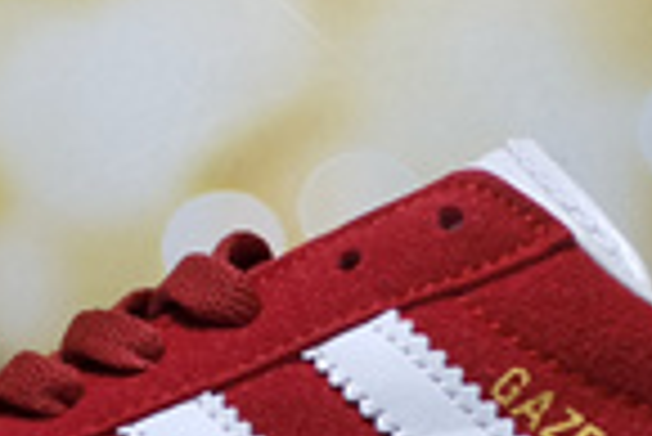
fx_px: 1759
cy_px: 456
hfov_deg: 21.0
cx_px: 292
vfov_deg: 13.9
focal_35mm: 97
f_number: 2.2
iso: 50
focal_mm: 2.26
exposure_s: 1/417
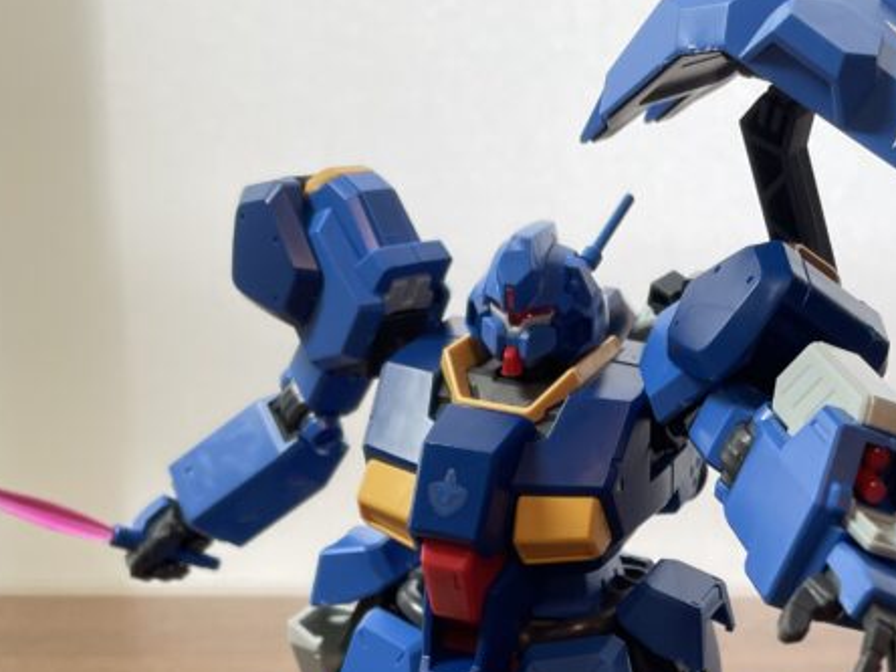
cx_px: 599
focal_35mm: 60
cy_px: 700
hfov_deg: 31.9
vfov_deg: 23.2
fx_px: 1553
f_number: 1.6
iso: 64
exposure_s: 1/120
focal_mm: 4.2
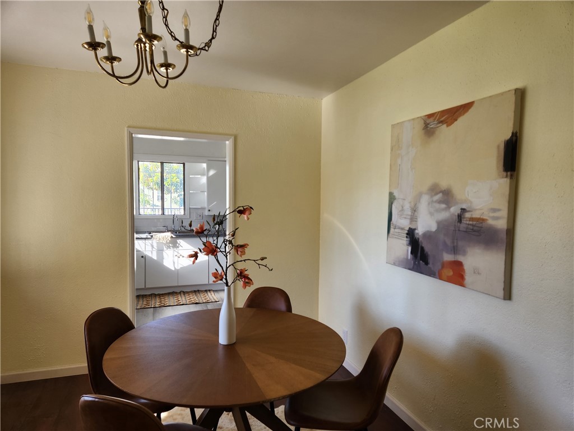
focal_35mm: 23
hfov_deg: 73.9
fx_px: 381
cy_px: 216
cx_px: 287
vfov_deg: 58.9
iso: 80
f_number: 1.8
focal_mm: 5.4
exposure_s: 1/180
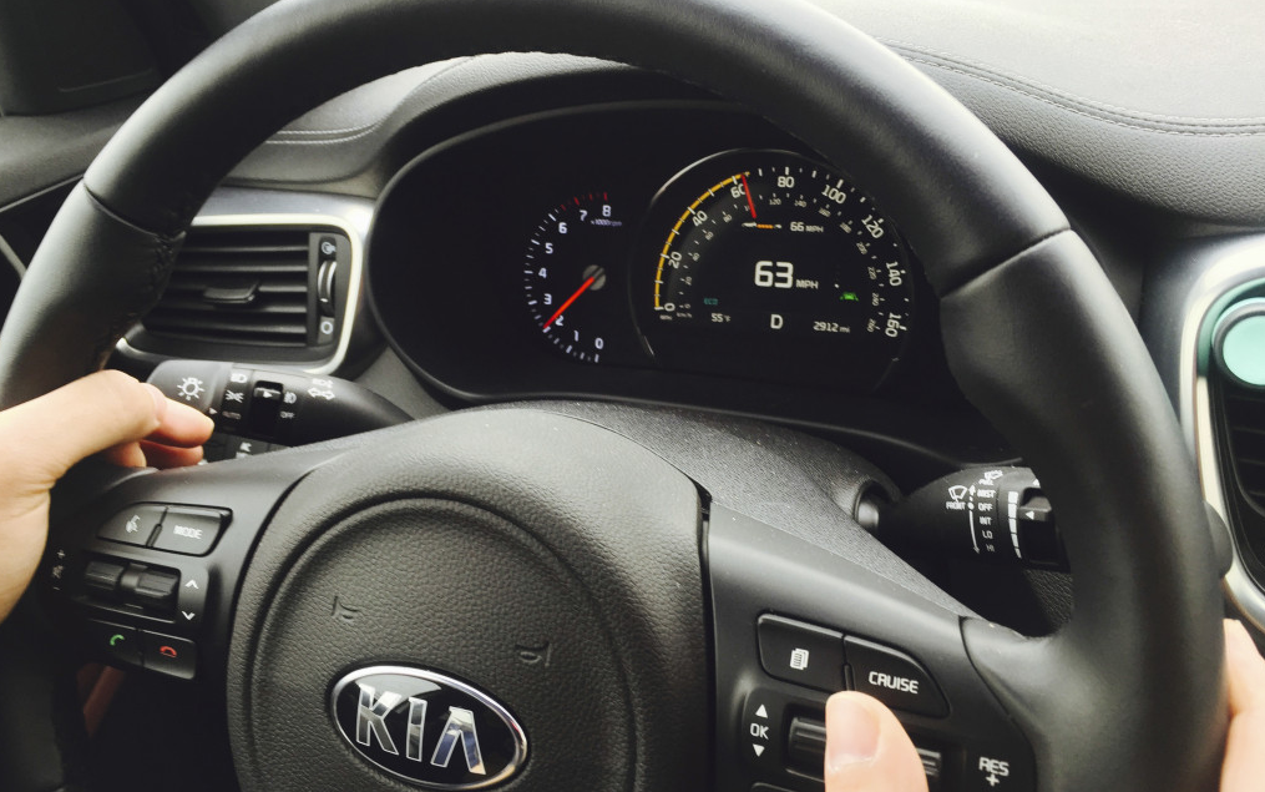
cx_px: 632
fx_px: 1069
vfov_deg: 40.6
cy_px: 364
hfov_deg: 61.2
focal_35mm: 31
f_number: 2.2
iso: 32
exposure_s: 1/60
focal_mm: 4.15
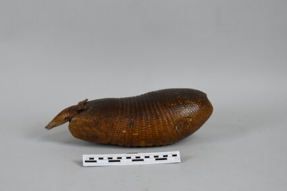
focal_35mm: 82
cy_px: 102
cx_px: 117
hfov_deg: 24.8
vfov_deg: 16.7
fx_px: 653
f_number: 4.5
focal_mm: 31
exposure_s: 1/80
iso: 400
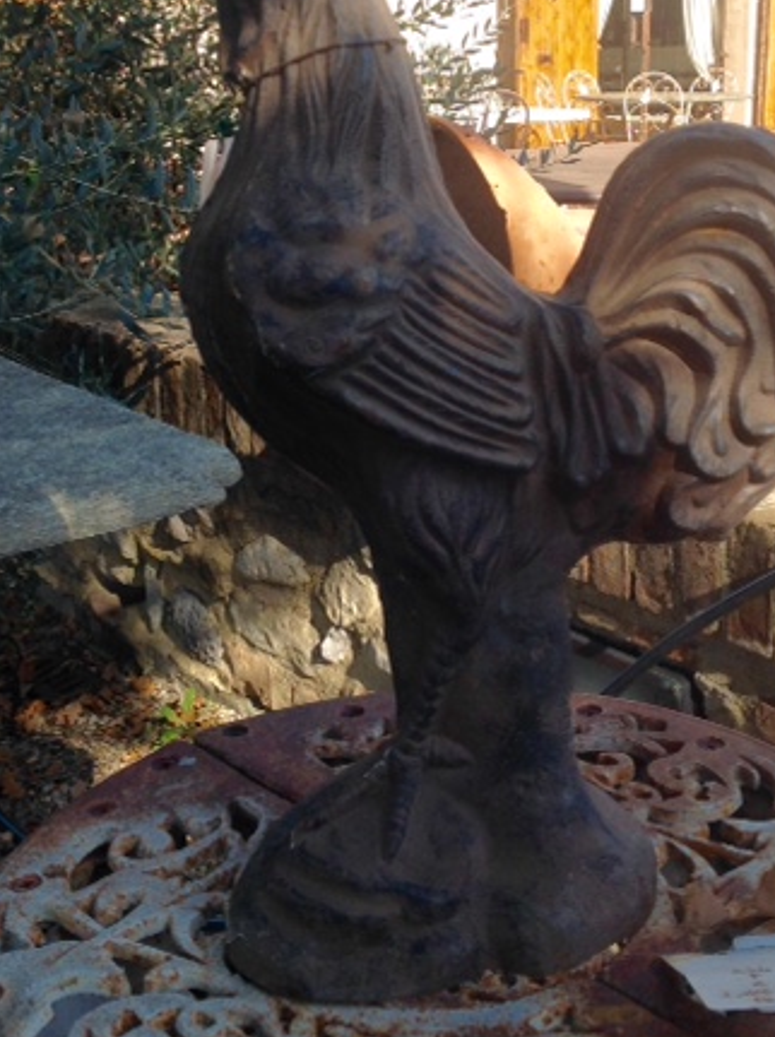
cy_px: 337
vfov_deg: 36.4
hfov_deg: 27.9
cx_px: 457
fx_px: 1556
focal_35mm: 52
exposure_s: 1/672
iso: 50
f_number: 2.4
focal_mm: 4.28
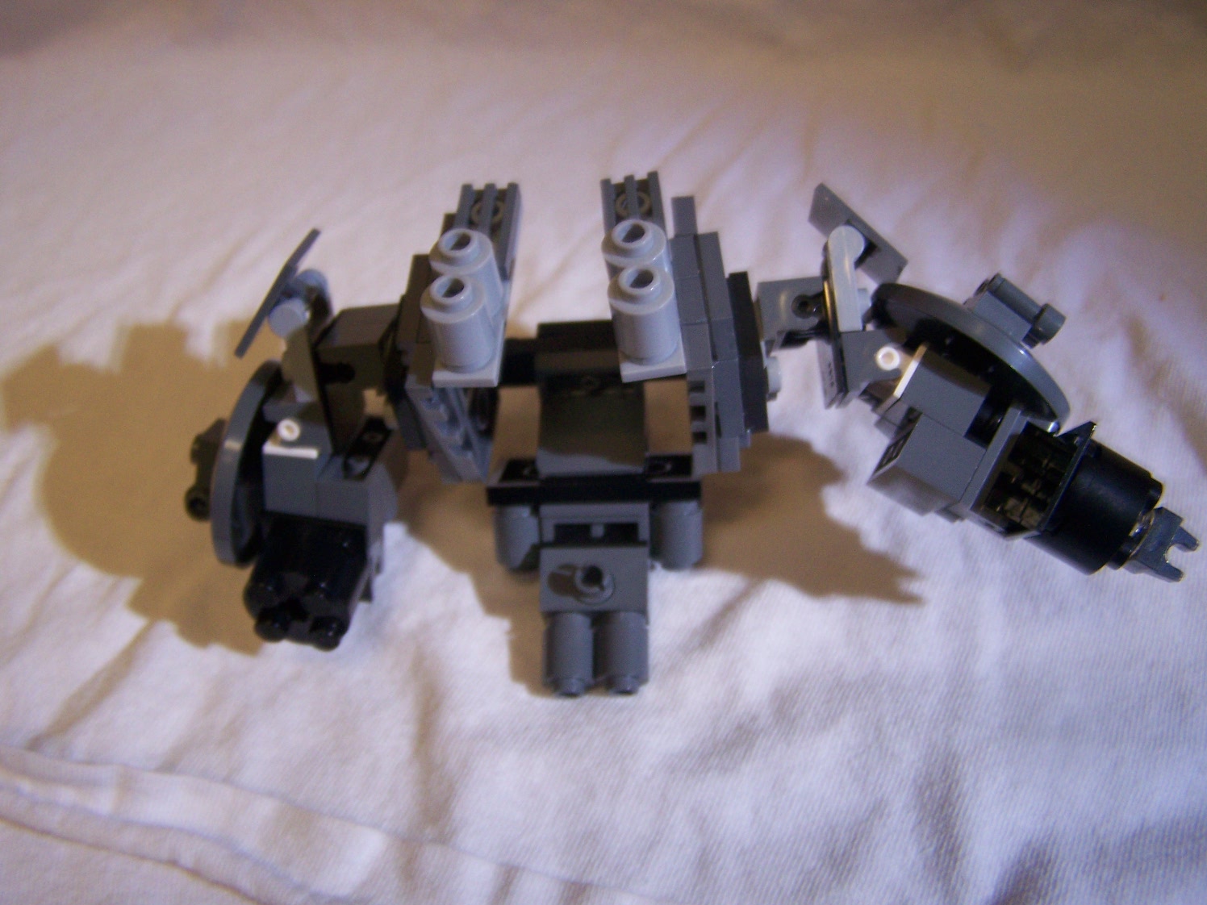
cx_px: 604
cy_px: 452
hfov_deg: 49.0
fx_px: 1325
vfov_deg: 37.7
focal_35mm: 38
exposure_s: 1/8
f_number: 2.8
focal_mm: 6.3
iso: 160
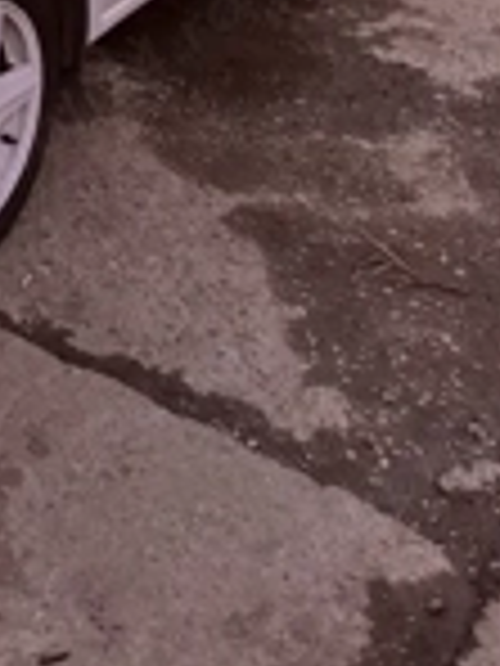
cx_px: -162
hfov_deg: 20.5
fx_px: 1252
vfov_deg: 25.6
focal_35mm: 65
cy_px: -198
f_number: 1.78
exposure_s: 1/50
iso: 500
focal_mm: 6.76
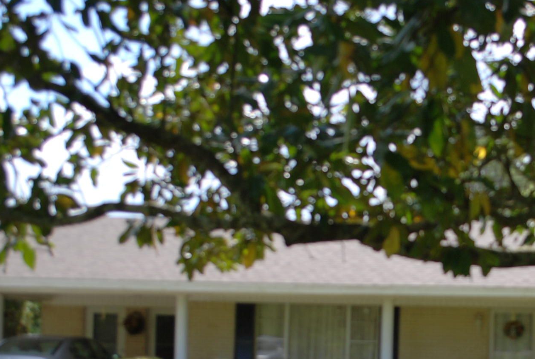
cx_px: 436
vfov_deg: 19.4
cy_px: 328
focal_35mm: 69
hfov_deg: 28.5
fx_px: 1027
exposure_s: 1/500
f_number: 3.8
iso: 100
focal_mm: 20
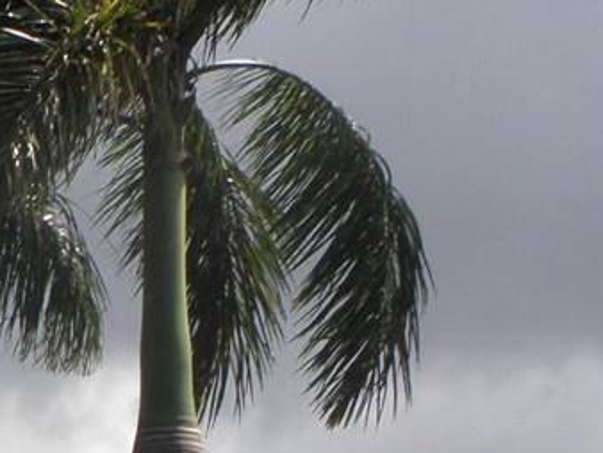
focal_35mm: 175
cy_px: 869
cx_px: -501
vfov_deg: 8.1
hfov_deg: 10.6
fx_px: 3051
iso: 64
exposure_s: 1/400
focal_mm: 6.64
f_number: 5.6
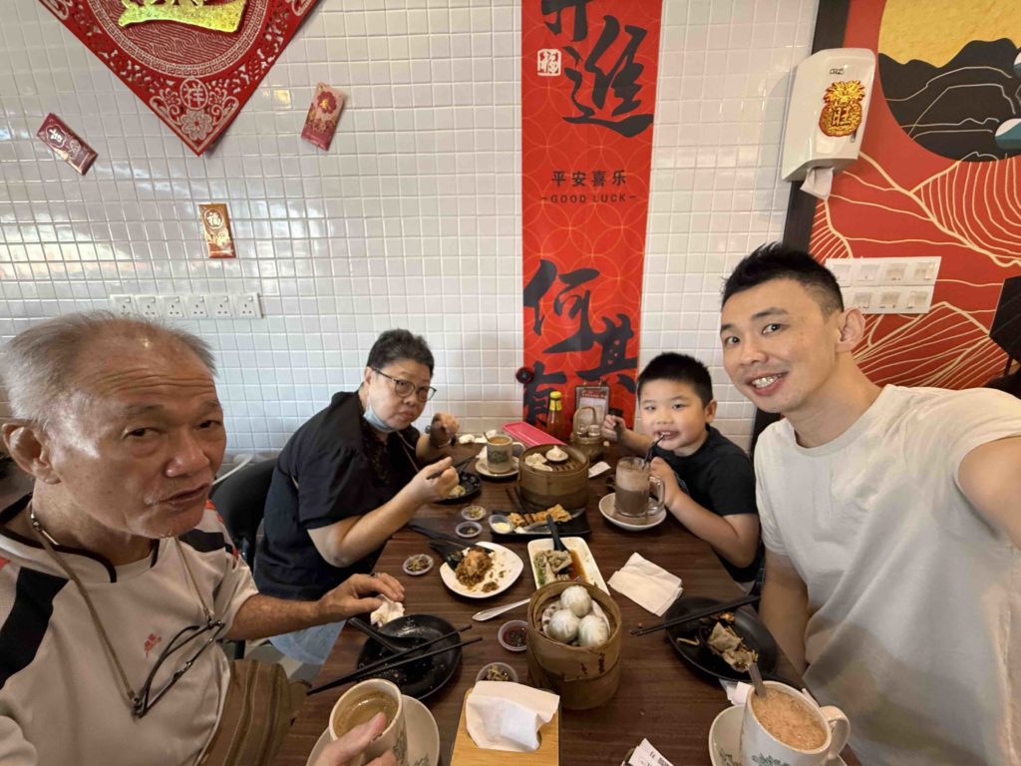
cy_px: 383
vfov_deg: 85.7
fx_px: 413
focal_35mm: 14
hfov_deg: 102.1
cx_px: 510
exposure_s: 1/50
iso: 250
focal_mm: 2.22
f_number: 2.2
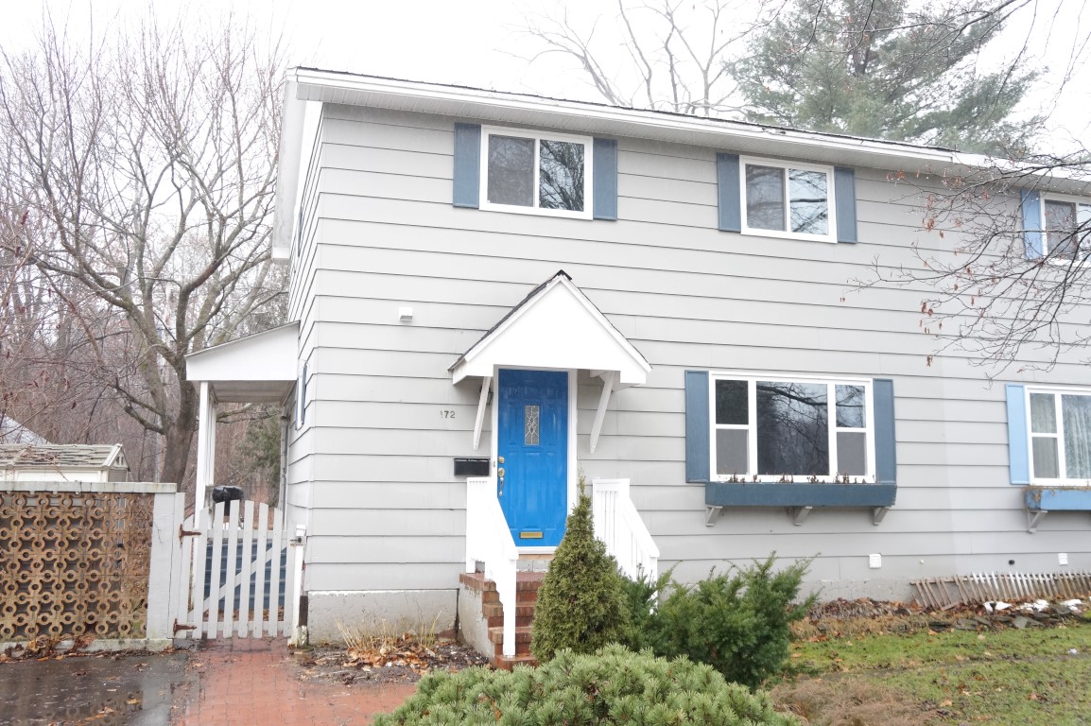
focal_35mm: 32
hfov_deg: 59.5
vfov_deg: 41.7
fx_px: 954
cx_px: 546
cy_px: 363
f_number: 4
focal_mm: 21
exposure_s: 1/160
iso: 800
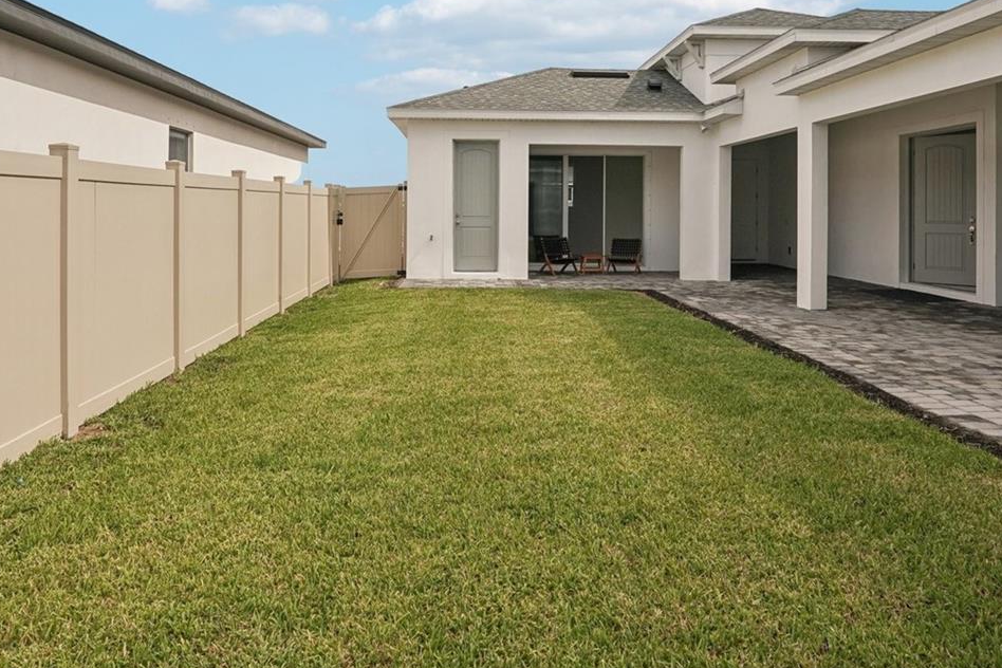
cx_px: 490
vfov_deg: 46.7
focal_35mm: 27
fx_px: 751
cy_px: 194
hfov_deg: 67.4
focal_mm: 16
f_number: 8
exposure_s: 1/1250
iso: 400
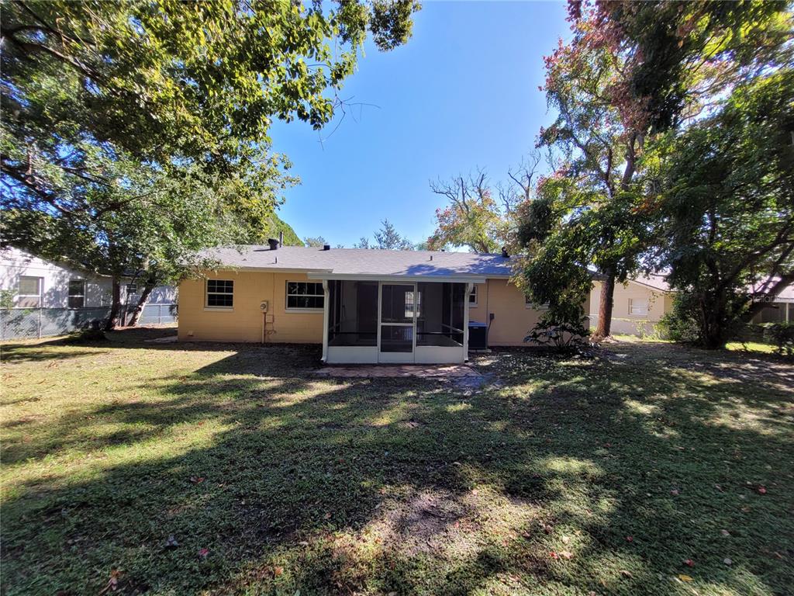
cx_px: 397
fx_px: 298
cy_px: 298
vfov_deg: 89.9
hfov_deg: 106.2
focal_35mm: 13
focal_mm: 1.74
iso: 40
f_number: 2.2
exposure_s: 1/360
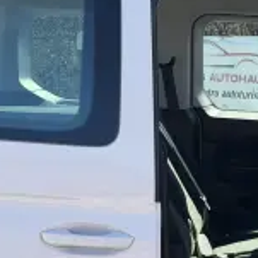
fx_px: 852
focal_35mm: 101
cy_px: 212
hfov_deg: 16.6
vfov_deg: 17.1
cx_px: 299
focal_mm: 6.76
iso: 64
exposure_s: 1/1575
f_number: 1.78
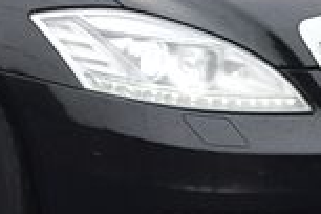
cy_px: -108
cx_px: -361
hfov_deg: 6.3
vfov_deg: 4.3
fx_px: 2826
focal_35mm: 317
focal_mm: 38
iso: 800
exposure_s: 1/250
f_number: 8
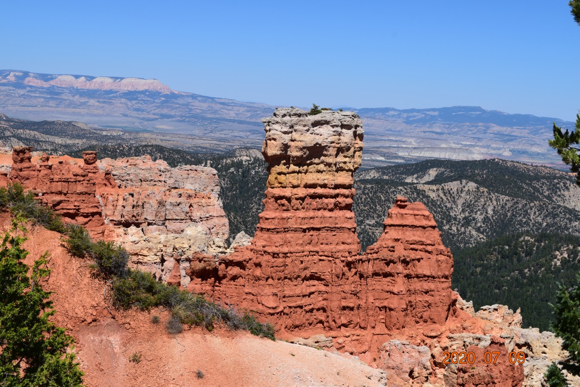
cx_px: 290
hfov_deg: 29.2
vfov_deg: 19.7
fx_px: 1112
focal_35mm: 69
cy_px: 194
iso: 250
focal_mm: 46
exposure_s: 1/500
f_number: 11
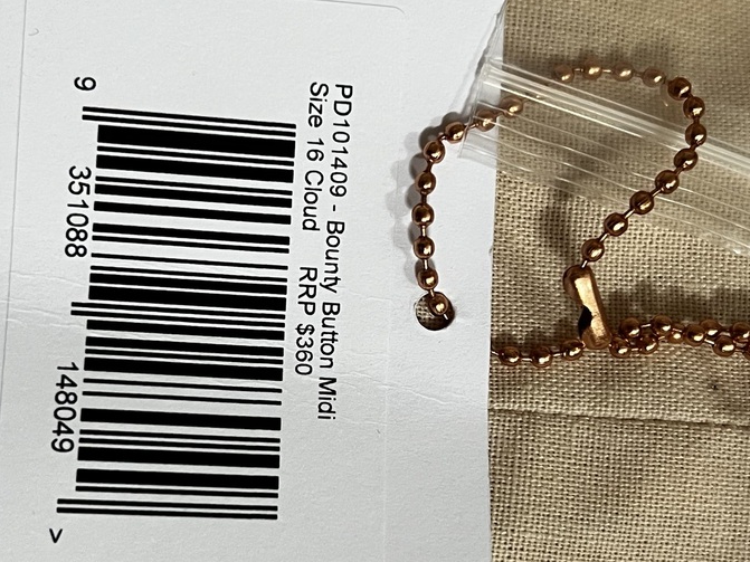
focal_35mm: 62
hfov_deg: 31.2
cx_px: 374
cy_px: 321
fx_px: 1343
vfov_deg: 23.6
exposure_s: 1/96
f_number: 1.5
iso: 125
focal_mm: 5.7
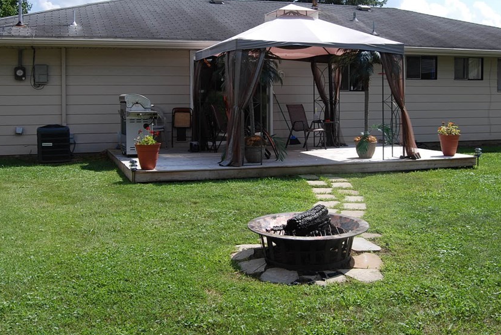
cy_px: 141
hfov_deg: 45.4
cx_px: 265
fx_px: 599
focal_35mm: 43
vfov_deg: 31.2
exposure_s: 1/200
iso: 100
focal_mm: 22
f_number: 7.1
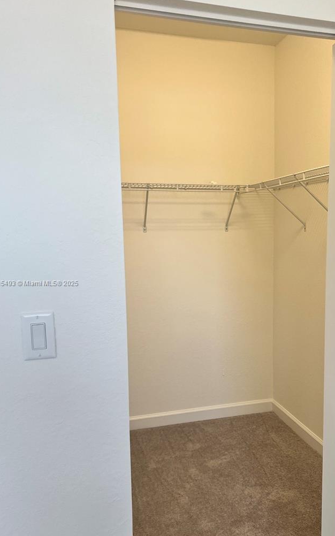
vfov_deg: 58.1
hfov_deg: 37.9
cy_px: 284
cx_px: 220
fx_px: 482
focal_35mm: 33
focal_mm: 5.7
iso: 64
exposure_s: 1/155
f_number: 1.5
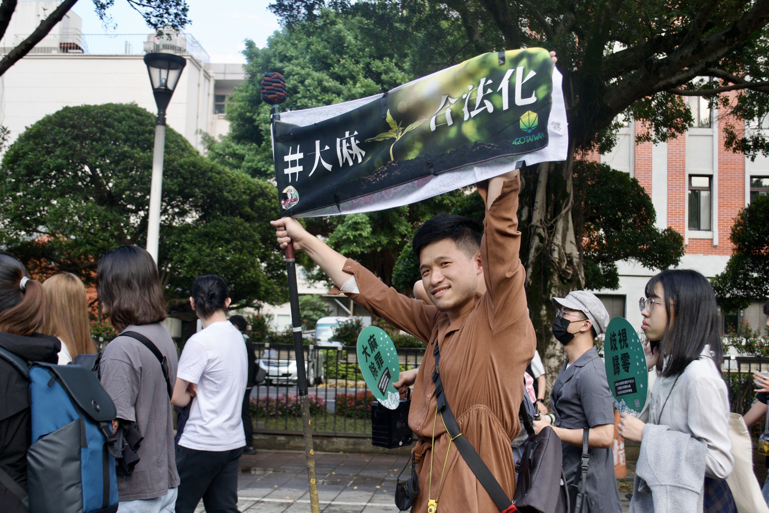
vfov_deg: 29.9
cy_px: 256
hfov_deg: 43.6
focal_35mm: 45
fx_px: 961
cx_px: 384
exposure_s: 1/125
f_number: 5.6
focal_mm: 30
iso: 180
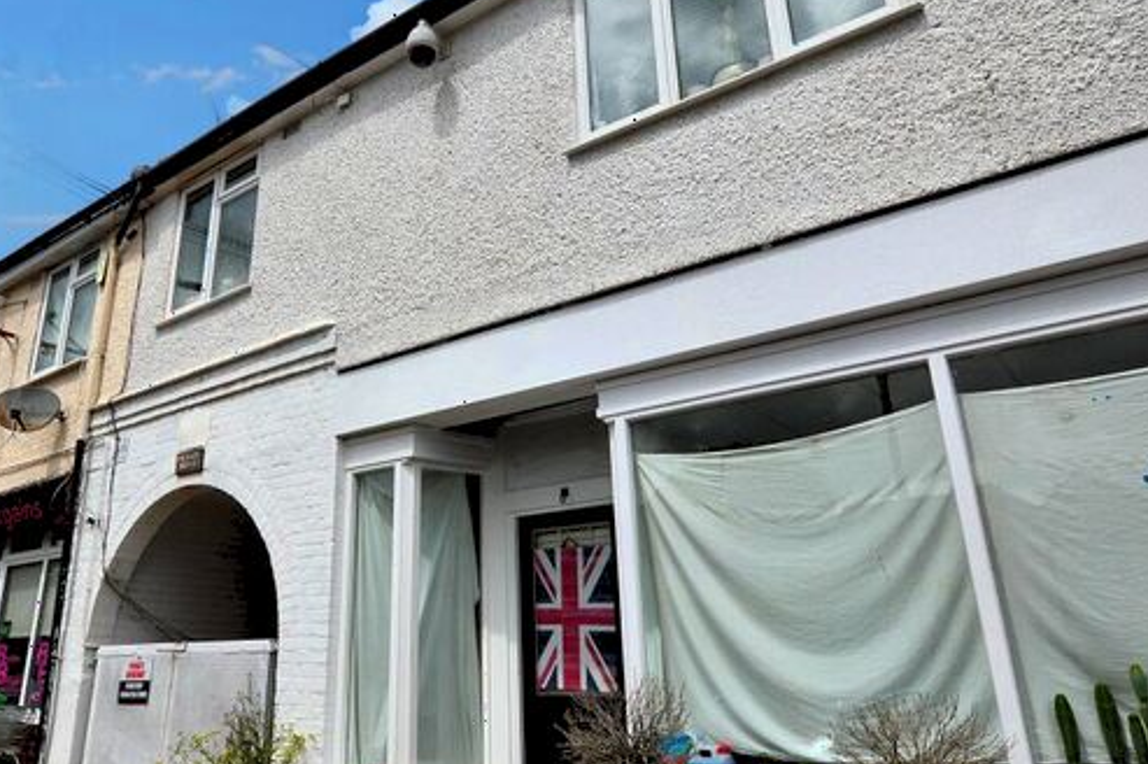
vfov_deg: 46.6
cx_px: 449
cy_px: 324
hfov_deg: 65.3
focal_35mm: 28
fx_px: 883
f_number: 11
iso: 200
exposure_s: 1/500
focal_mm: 13
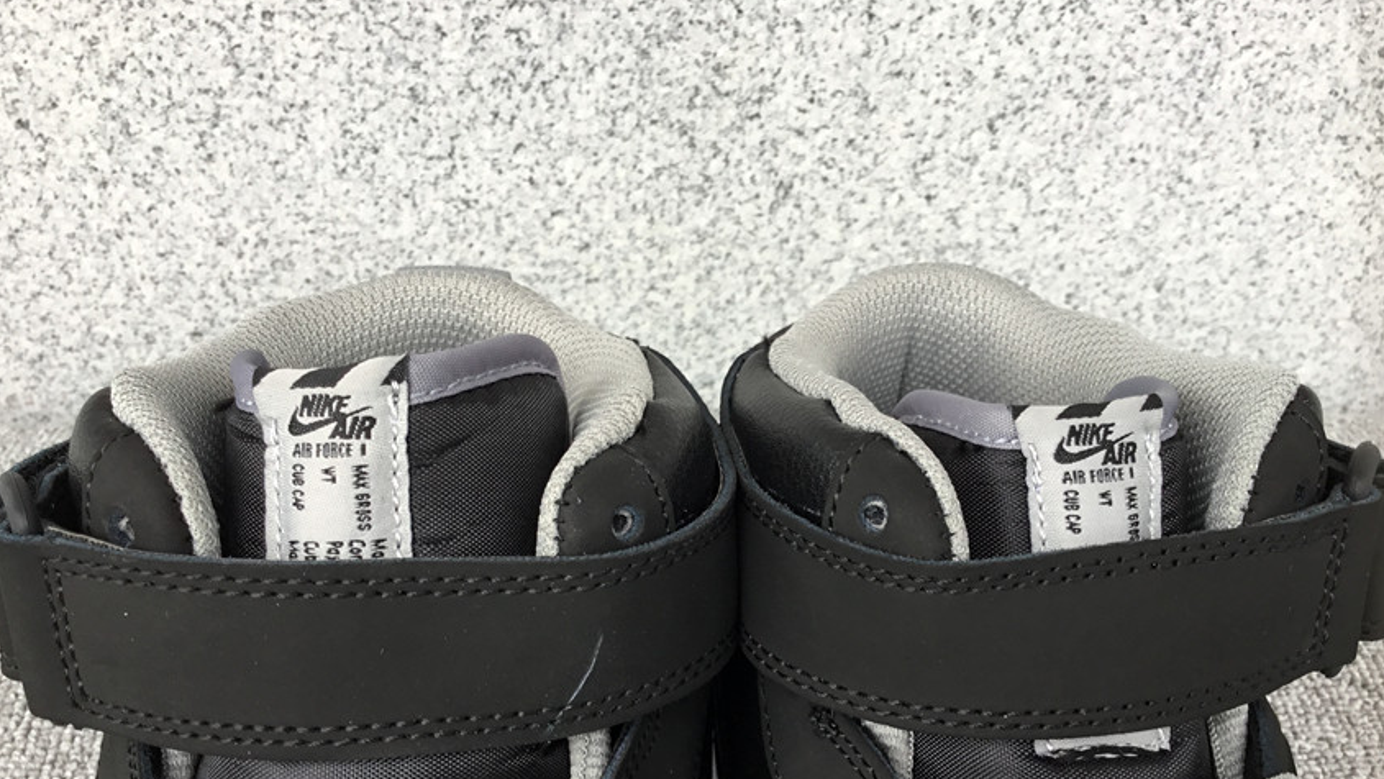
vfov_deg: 32.6
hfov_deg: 55.3
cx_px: 695
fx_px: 1321
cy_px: 504
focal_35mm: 36
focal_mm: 3.3
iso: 32
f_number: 2.4
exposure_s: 1/50
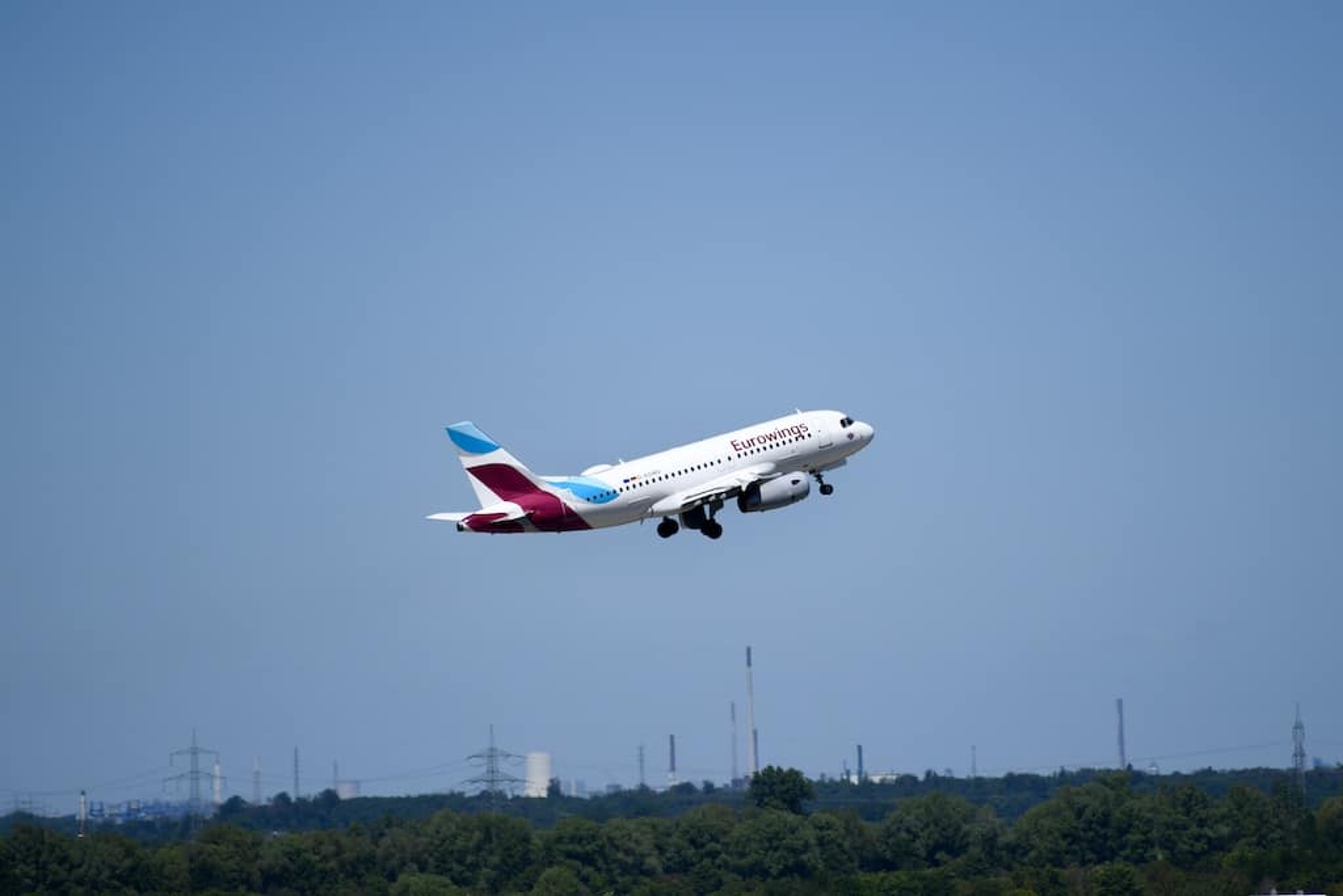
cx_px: 672
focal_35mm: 200
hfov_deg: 10.3
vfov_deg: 6.9
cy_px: 448
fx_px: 7462
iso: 100
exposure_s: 1/5000
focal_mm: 200
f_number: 2.8
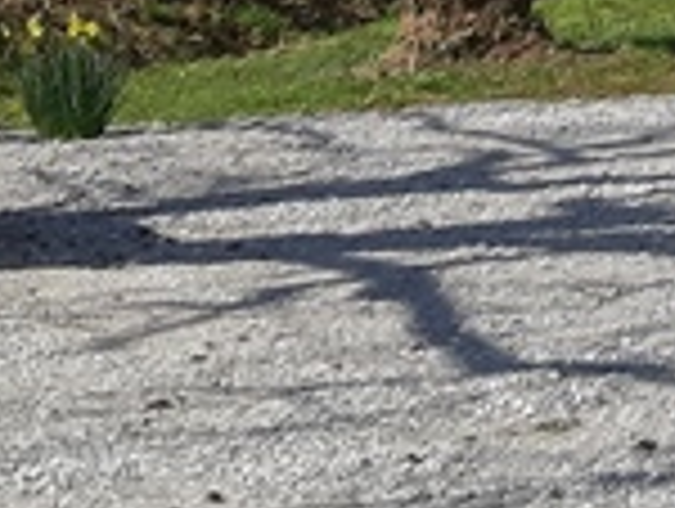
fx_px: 3457
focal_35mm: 177
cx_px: 1318
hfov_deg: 10.3
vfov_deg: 8.1
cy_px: -474
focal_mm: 3.93
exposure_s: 1/1603
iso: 40
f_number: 1.7
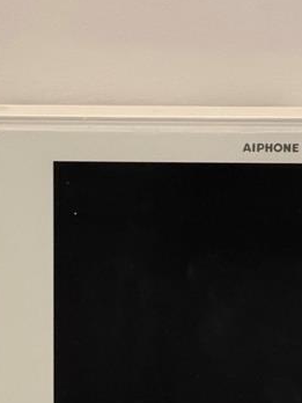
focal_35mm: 294
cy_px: 382
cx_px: 245
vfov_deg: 6.7
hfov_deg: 5.1
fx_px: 3420
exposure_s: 1/60
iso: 500
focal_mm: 16.89
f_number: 2.8
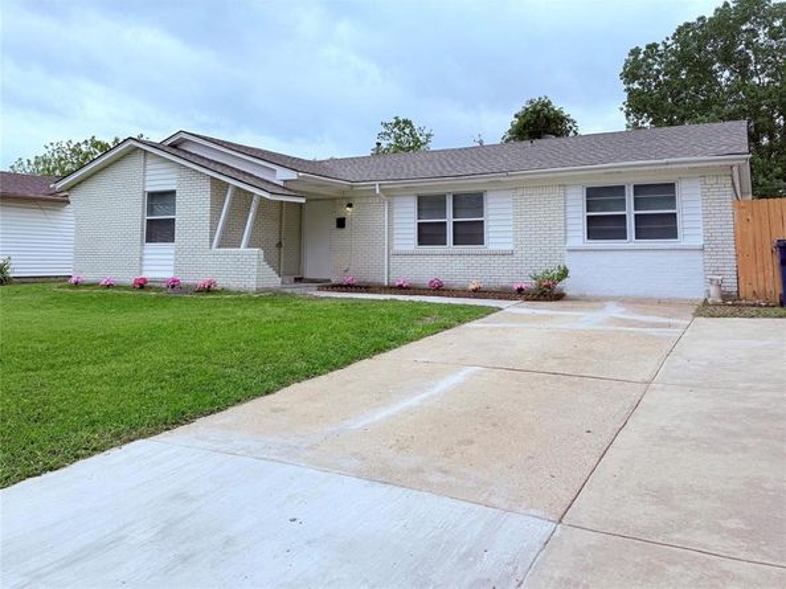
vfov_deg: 56.8
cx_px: 393
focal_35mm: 24
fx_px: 545
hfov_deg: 71.6
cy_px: 294
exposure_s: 1/3584
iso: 80
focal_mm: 6.76
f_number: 1.78
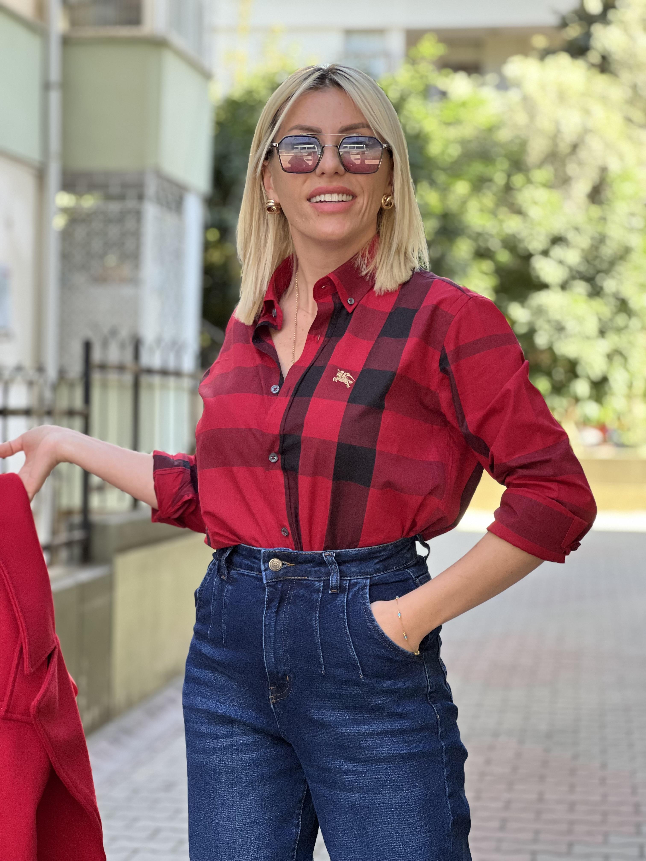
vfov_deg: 25.3
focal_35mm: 77
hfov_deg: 19.1
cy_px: 430
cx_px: 323
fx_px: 1916
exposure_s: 1/121
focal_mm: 9
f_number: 2.8
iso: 160
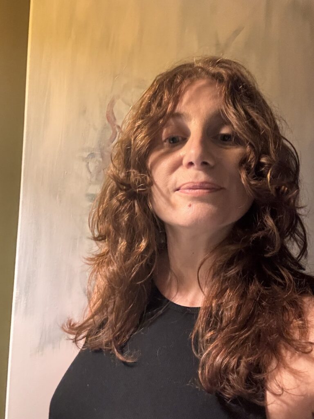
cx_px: 157
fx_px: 363
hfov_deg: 46.8
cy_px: 210
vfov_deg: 60.0
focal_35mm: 30
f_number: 1.9
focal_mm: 2.69
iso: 640
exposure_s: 1/30
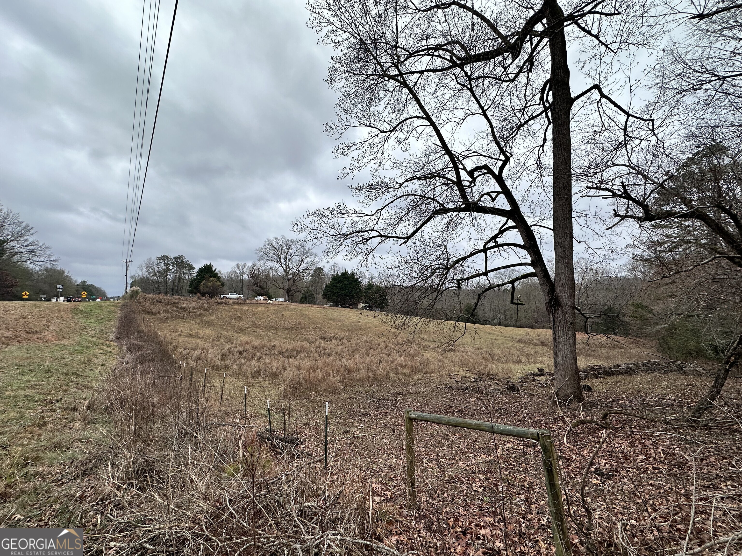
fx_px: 300
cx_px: 371
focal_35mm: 14
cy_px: 278
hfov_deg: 102.1
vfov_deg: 85.7
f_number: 2.2
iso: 40
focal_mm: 2.22
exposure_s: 1/720
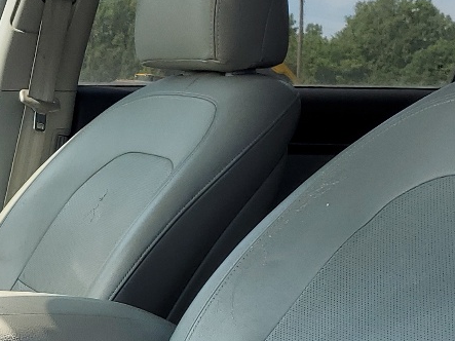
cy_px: 350
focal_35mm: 94
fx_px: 1235
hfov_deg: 19.9
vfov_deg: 15.4
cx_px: -53
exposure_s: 1/1250
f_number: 1.5
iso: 50
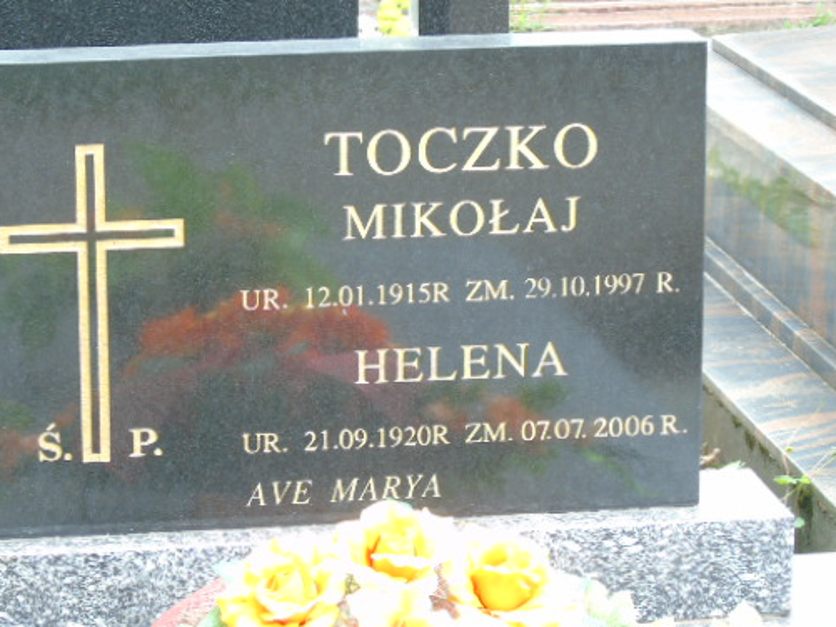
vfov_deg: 10.8
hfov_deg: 14.3
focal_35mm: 138
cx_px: 367
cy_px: 335
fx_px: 3334
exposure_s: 1/60
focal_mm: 19
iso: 80
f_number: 4.4
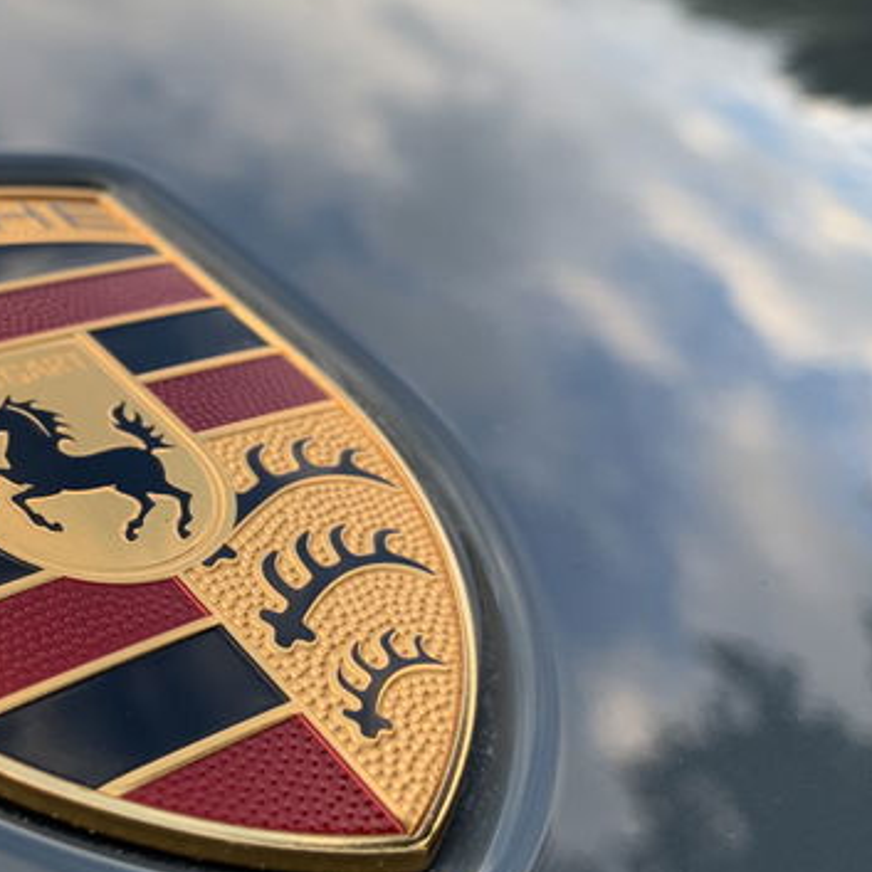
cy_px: 395
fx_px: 1425
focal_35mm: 50
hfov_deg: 31.5
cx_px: 7
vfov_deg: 34.0
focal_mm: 4.25
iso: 25
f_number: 1.8
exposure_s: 1/207
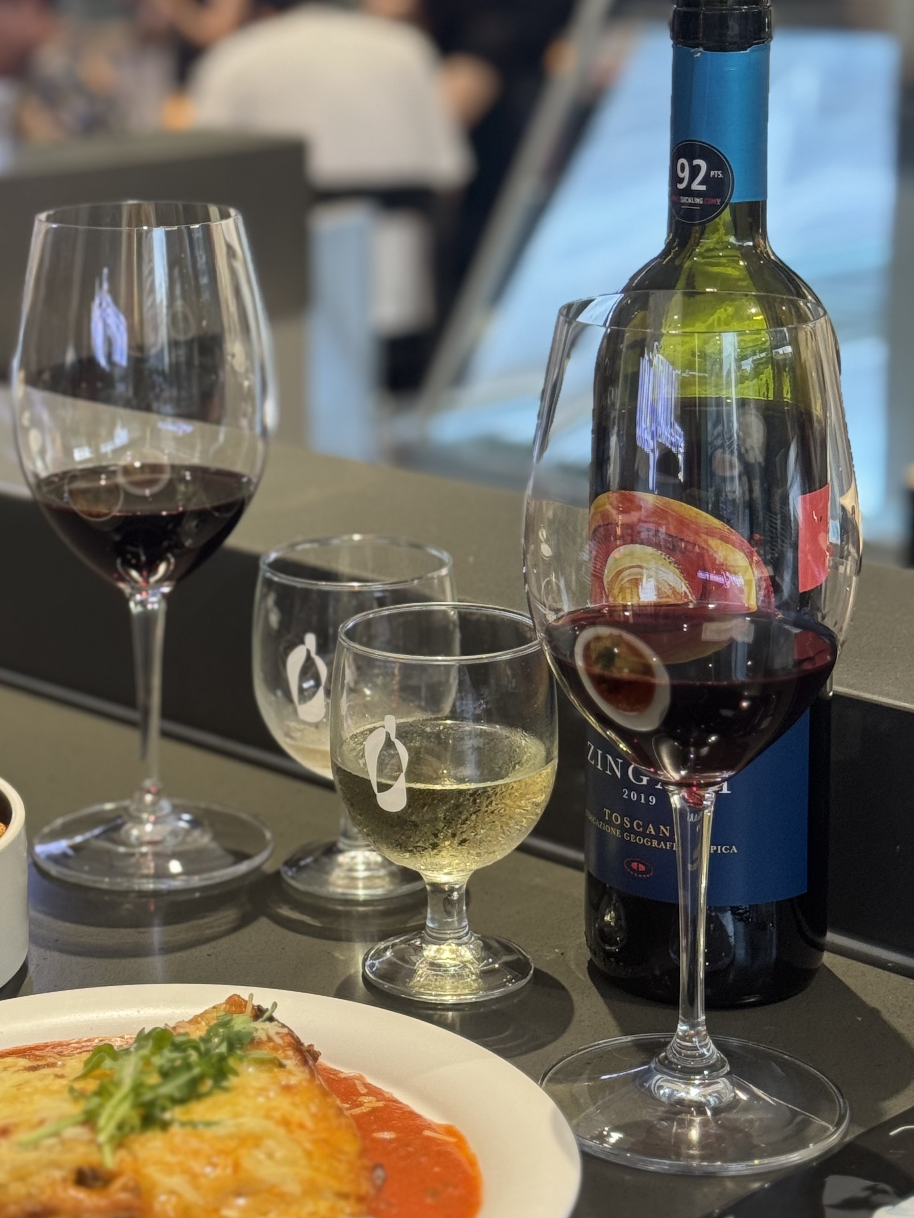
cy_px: 488
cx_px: 227
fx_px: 2851
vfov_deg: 24.1
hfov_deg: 18.1
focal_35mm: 81
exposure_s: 1/60
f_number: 1.78
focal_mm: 6.76
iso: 125
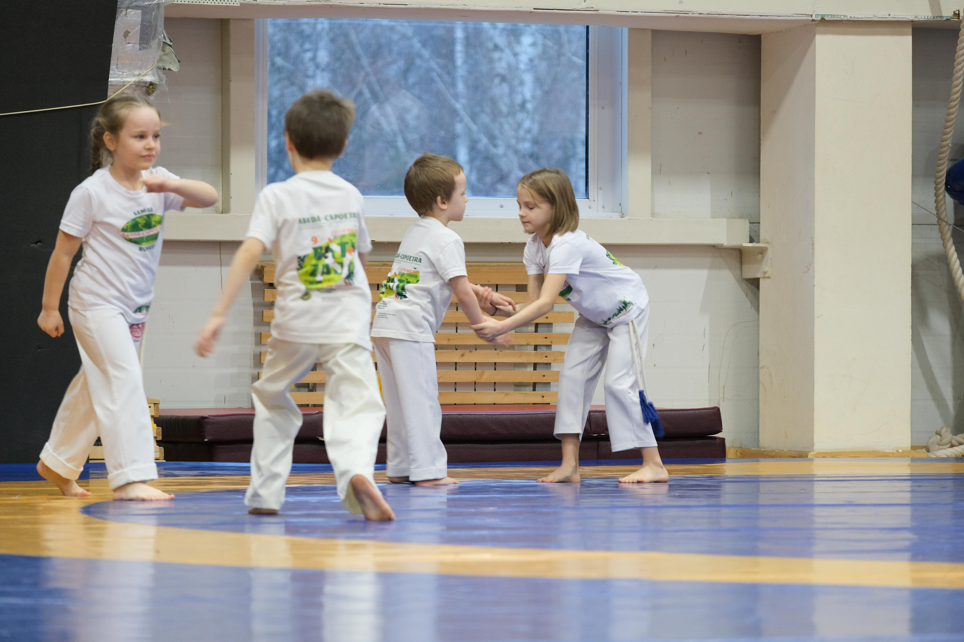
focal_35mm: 192
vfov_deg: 7.2
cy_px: 321
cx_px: 482
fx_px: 5141
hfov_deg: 10.7
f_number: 4.4
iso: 1600
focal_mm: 128
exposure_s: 1/70
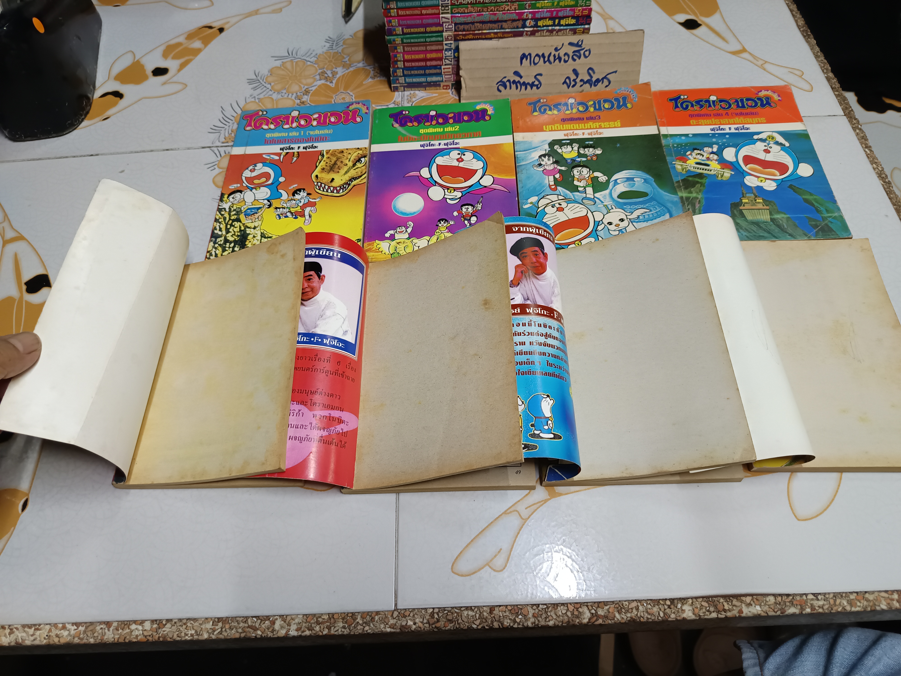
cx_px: 450
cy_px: 338
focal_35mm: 24
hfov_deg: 71.6
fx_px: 625
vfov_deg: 56.8
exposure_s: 1/33.3
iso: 1025
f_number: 1.7
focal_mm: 5.31
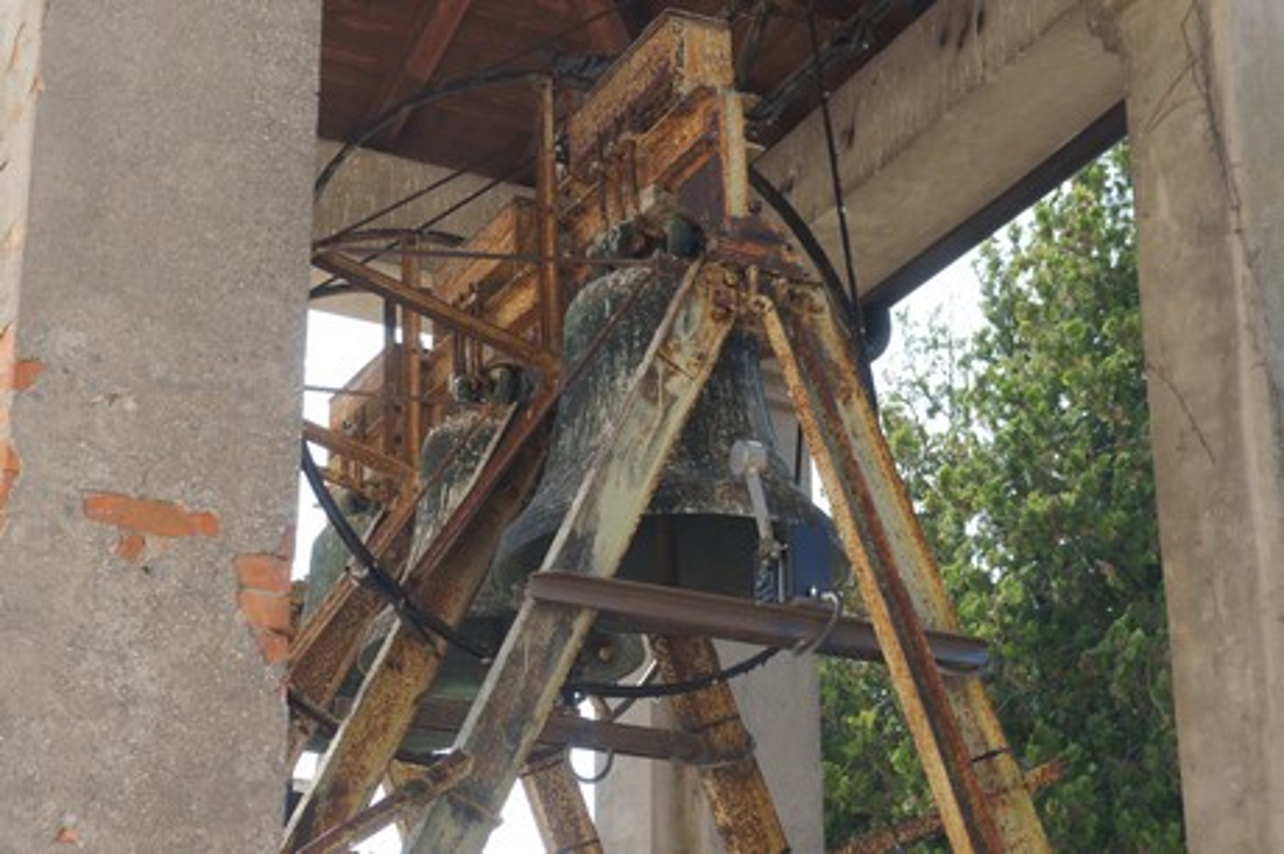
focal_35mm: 82
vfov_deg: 16.5
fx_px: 2940
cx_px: 642
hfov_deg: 24.6
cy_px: 427
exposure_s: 1/250
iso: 250
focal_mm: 55
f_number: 7.1
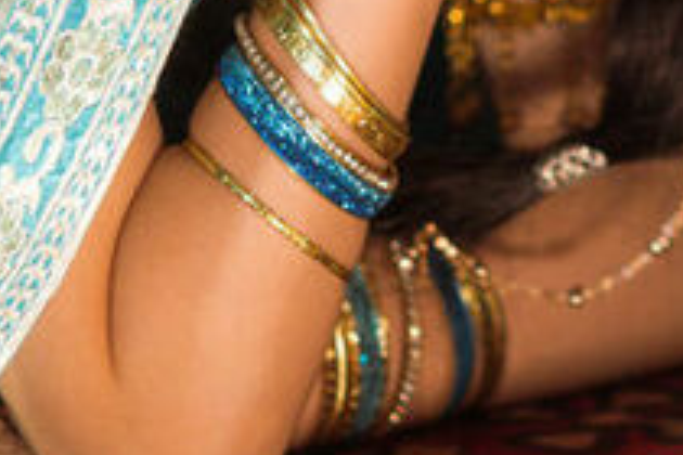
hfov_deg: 4.9
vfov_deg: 3.3
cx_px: 690
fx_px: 7968
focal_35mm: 420
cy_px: -263
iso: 640
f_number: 2.2
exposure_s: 1/160
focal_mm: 85
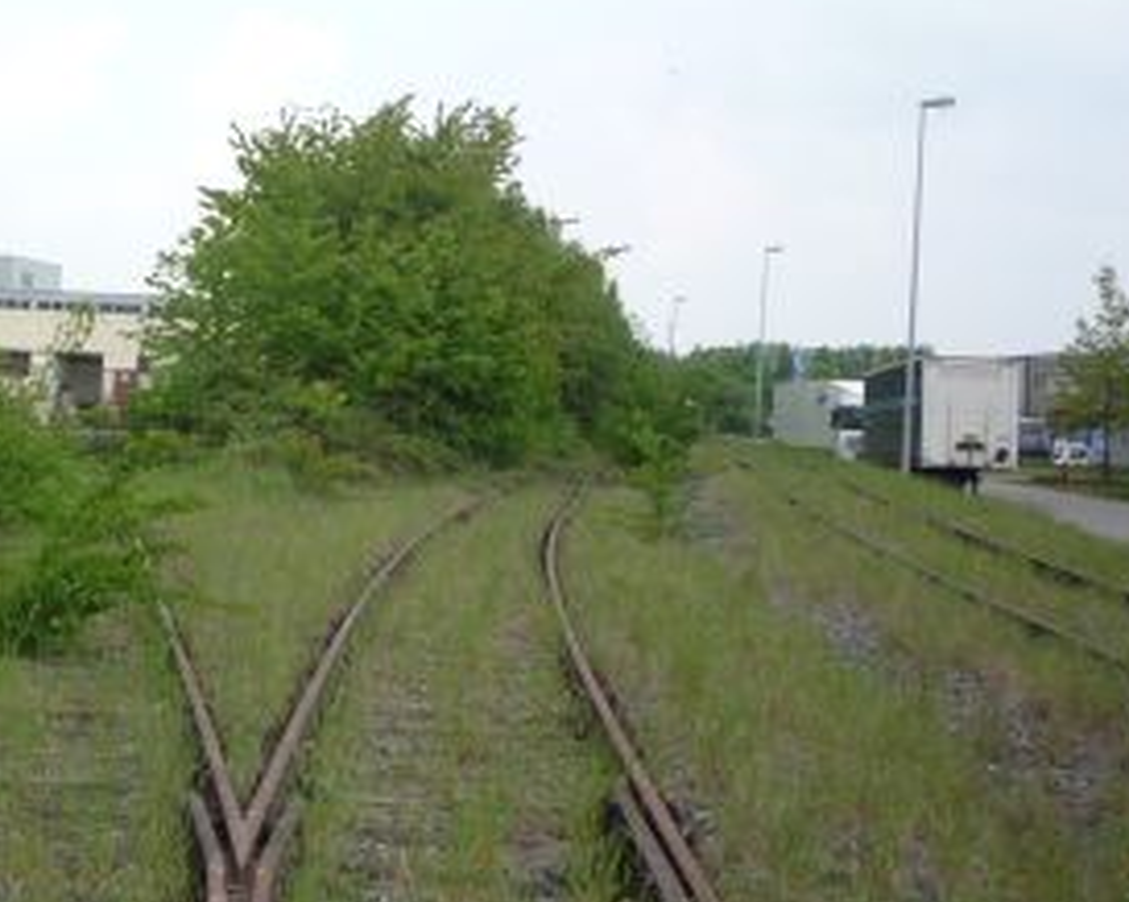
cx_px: 194
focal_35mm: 55
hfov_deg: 33.0
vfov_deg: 27.5
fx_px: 1836
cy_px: 356
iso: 100
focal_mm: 5.2
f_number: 4
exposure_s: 1/320
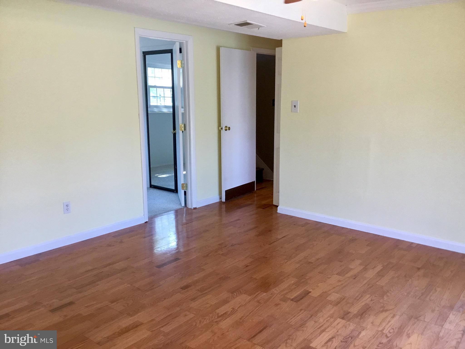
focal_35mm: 31
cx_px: 232
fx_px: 416
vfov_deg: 45.4
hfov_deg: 58.4
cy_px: 174
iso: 40
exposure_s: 1/30
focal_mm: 3.3
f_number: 2.4
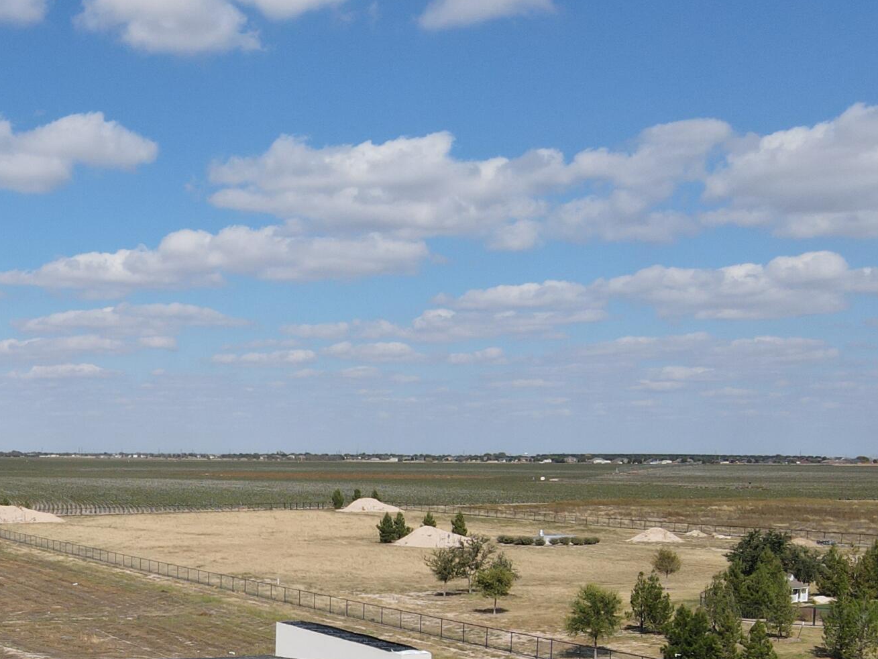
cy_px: 661
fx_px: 1395
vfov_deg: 25.3
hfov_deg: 32.7
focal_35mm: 55
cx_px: 48
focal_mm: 4.5
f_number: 2.8
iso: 110
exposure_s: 1/1250
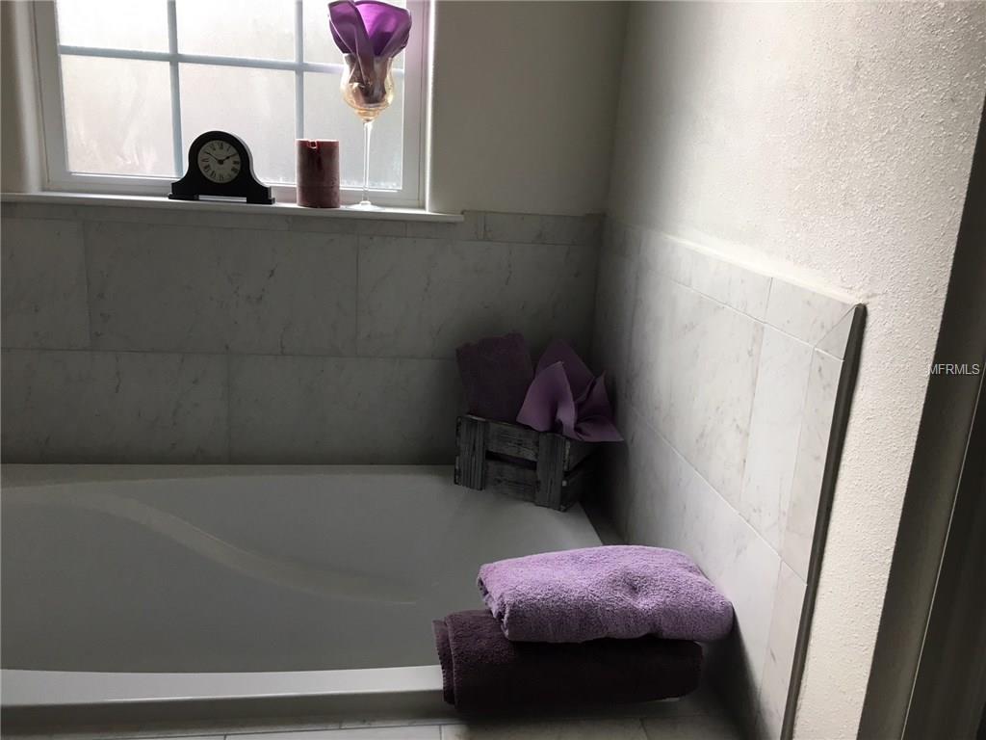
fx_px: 826
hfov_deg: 61.7
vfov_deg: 48.2
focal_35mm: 29
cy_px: 370
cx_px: 493
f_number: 2.2
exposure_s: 1/30
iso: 32
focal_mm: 4.15
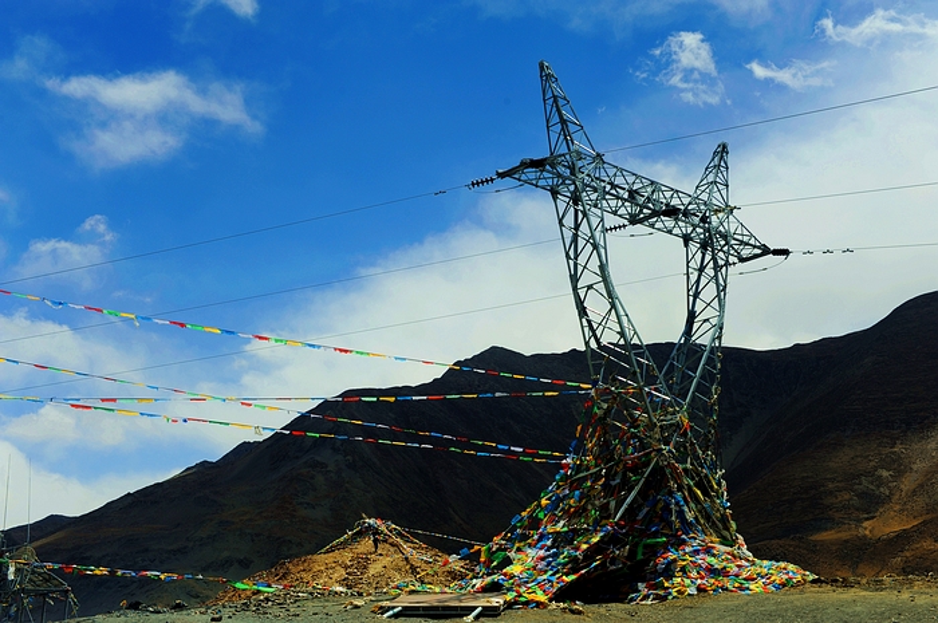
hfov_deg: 41.2
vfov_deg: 28.0
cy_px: 312
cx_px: 469
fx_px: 1249
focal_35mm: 48
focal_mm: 48
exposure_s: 1/250
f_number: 9
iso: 200
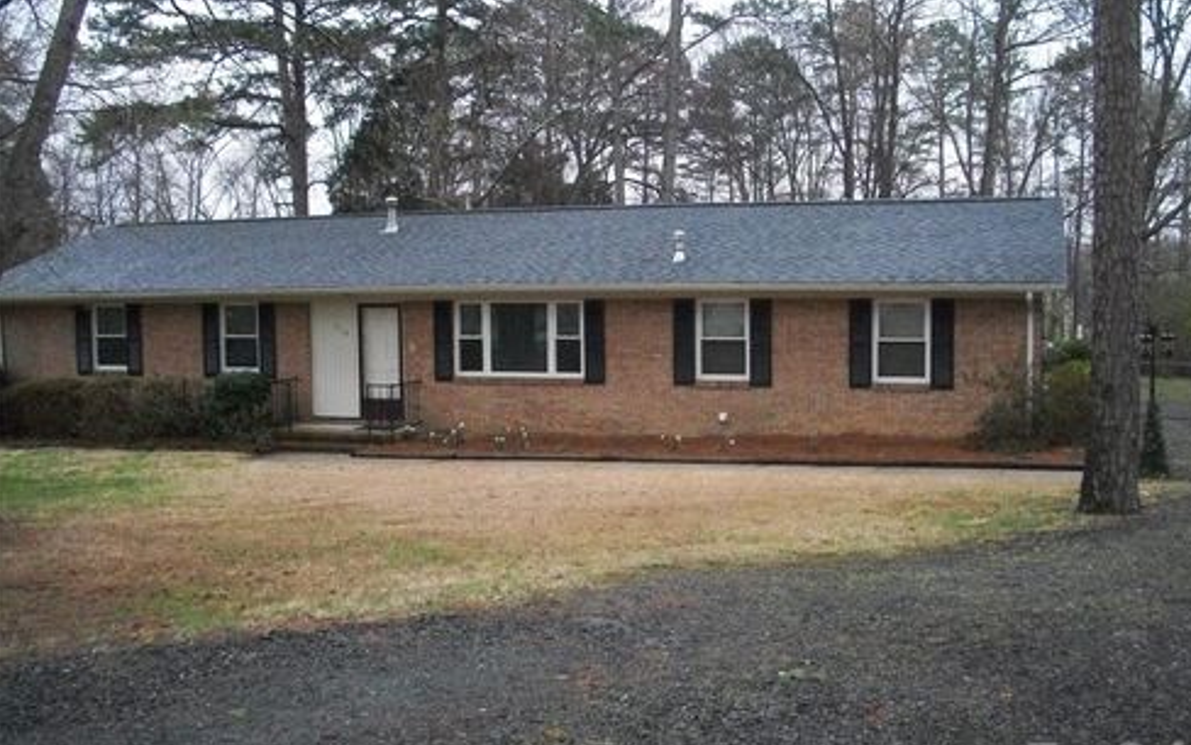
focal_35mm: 38
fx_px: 1233
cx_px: 608
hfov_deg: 51.5
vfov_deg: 33.6
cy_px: 402
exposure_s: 1/500
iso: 759
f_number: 3.1
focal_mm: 6.3
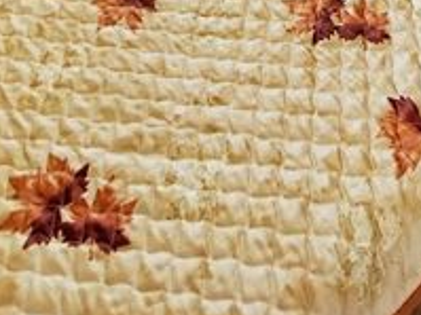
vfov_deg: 22.9
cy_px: -203
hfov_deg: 40.4
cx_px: 301
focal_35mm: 46
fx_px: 559
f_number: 2.2
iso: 50
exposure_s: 1/188
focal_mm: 1.74
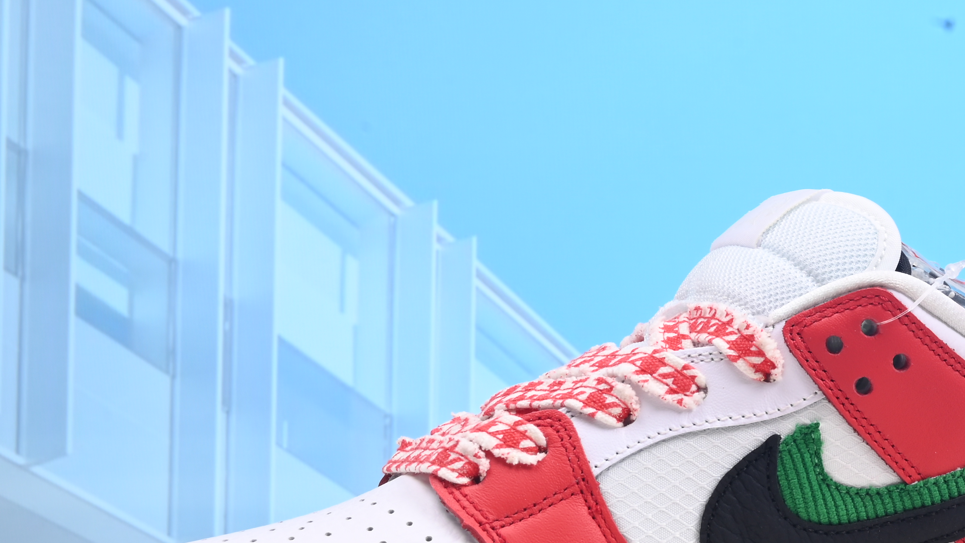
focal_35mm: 99
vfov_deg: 12.2
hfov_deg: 20.5
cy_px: 161
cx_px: 1081
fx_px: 2533
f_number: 16
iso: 100
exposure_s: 1/2
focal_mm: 41
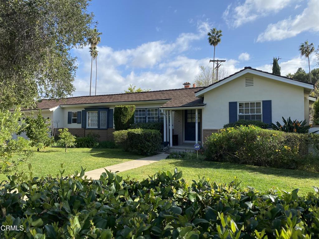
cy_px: 120
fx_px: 240
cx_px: 160
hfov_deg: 67.3
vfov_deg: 53.1
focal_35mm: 26
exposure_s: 1/2315
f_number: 1.8
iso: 32
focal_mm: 4.25
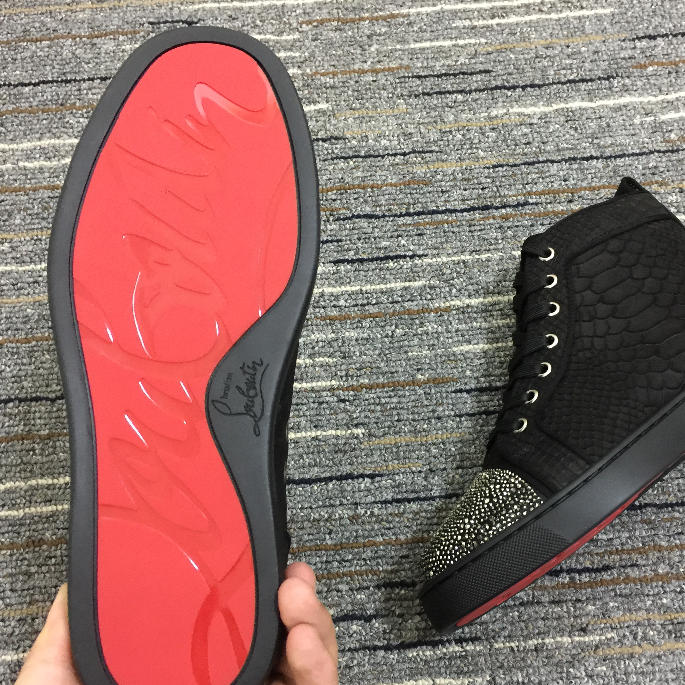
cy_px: 367
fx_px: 828
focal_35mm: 37
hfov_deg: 44.7
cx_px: 410
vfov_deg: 44.9
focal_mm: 4.15
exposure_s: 1/10
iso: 100
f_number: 2.2
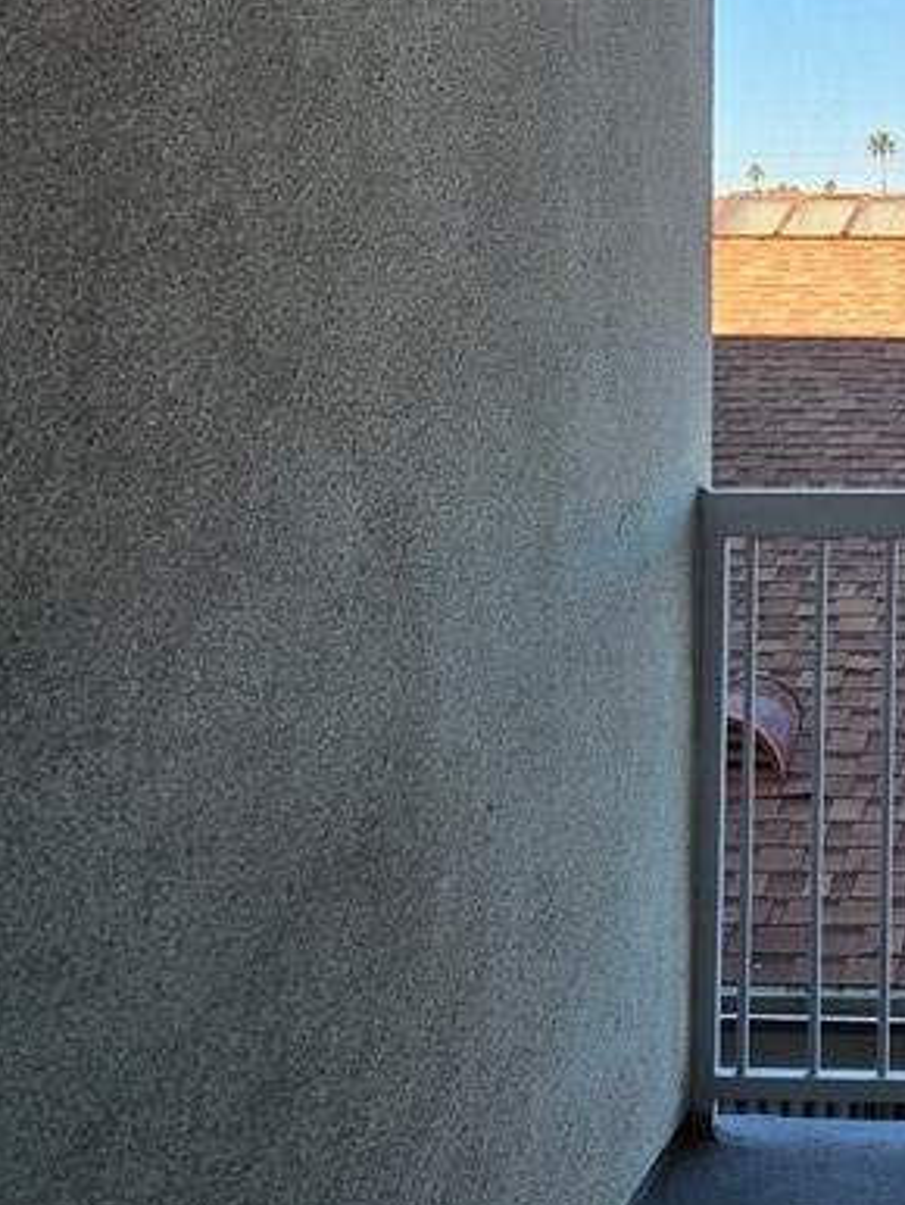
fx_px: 2124
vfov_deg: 30.9
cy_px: 250
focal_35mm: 61
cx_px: 1089
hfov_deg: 22.2
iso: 20
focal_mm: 6.3
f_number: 1.7
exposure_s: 1/207
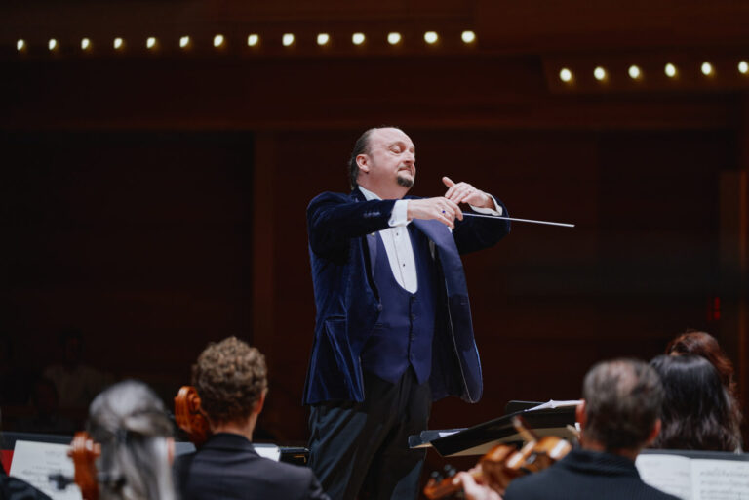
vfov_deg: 7.7
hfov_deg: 11.5
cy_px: 250
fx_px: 3724
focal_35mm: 179
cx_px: 374
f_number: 2.8
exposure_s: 1/160
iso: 800
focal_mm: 179
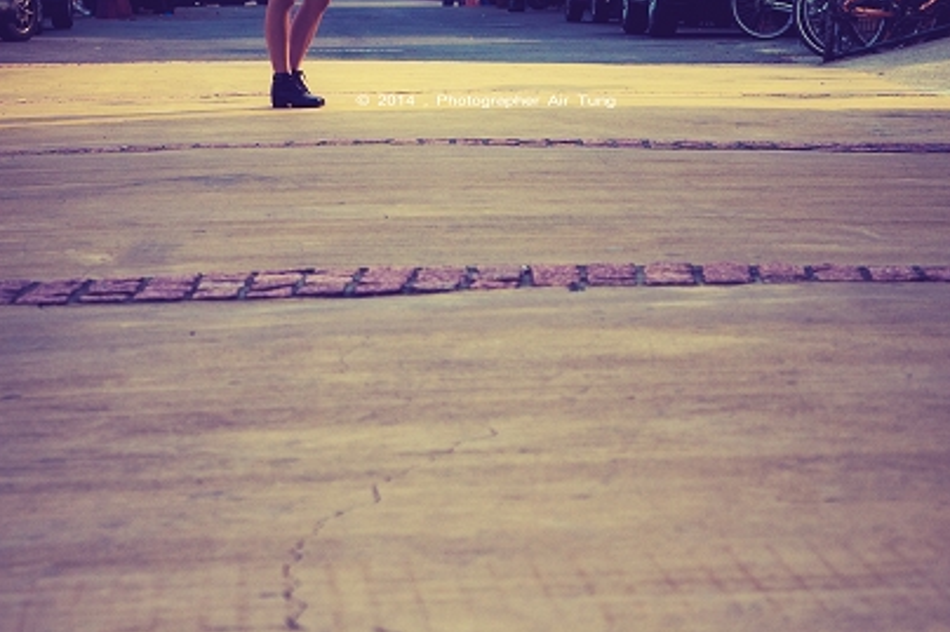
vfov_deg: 10.8
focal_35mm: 127
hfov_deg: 16.1
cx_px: 557
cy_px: 416
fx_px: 3350
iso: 200
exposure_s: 1/1600
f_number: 5
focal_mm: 57
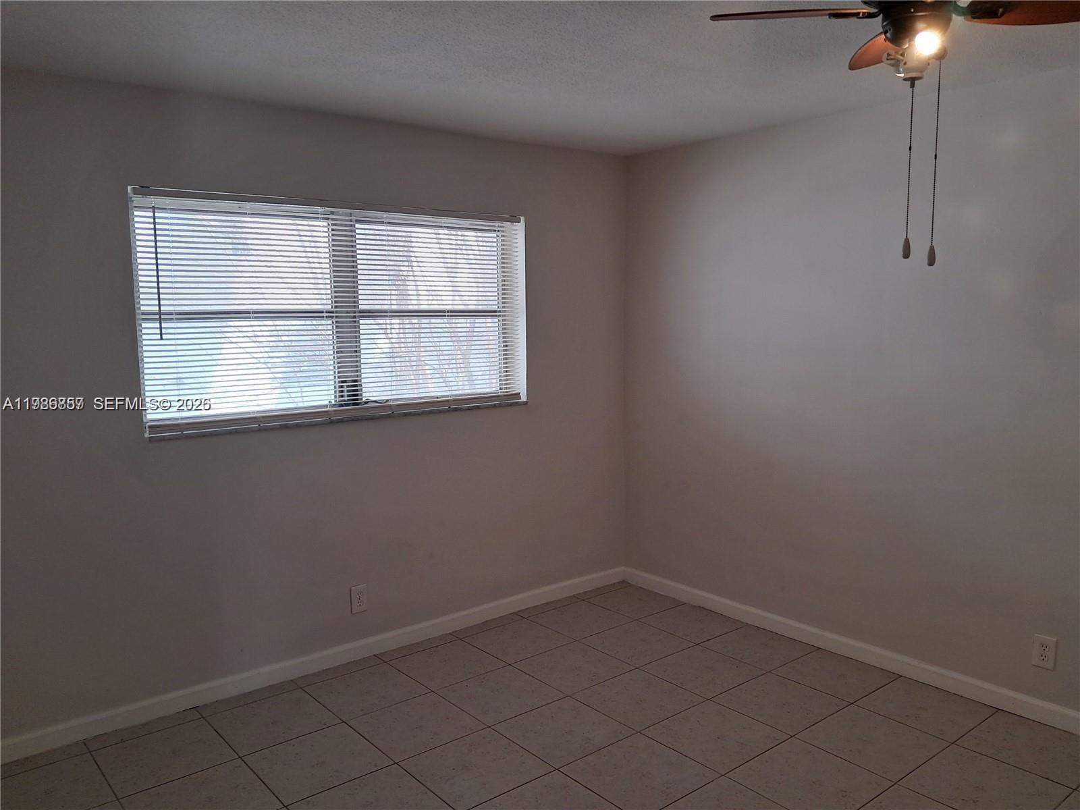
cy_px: 405
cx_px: 540
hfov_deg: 65.3
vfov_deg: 51.4
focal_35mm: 27
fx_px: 842
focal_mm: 4
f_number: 1.8
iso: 50
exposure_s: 1/50
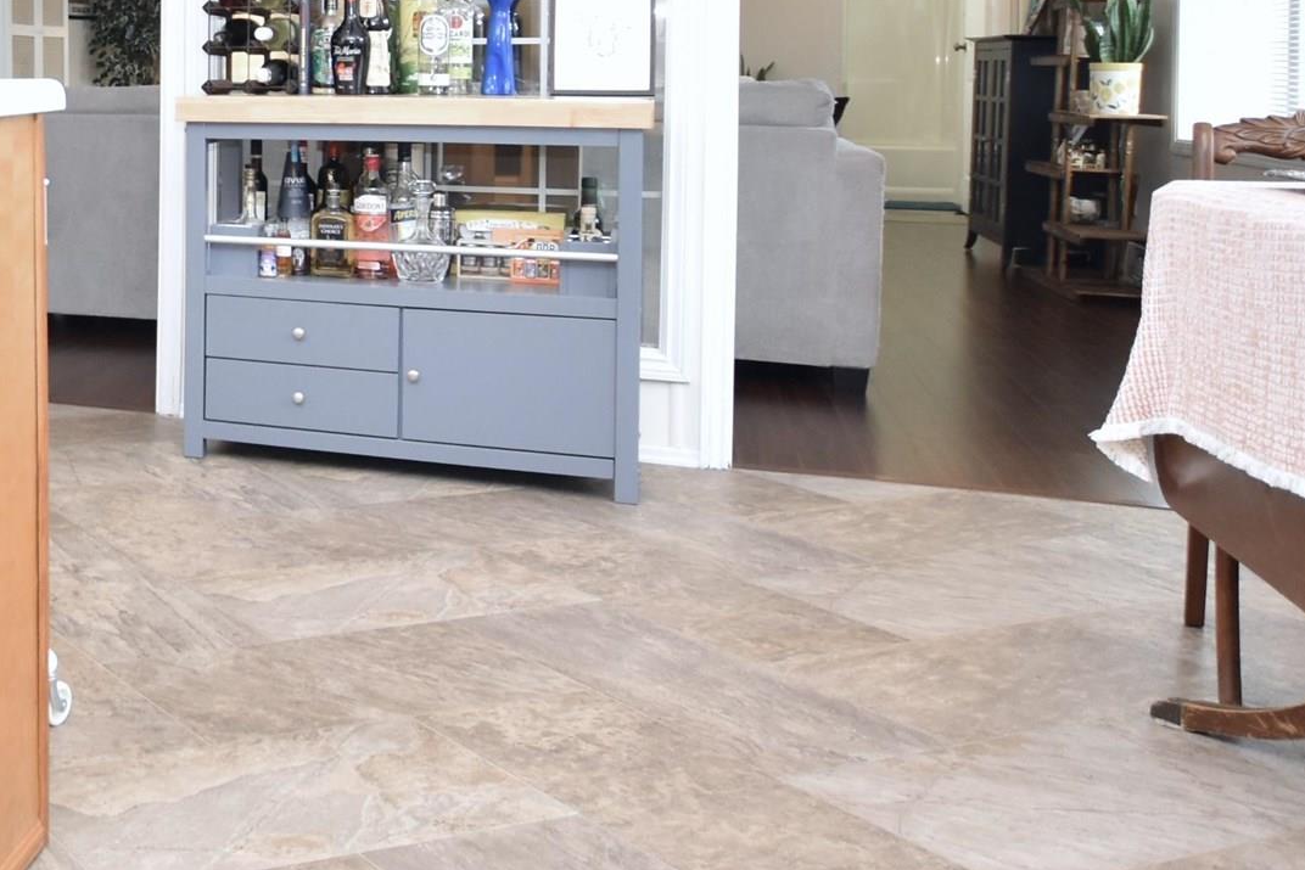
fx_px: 1559
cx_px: -215
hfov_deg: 36.4
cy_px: 114
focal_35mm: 43
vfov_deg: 30.1
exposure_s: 1/60
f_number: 4
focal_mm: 10
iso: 500
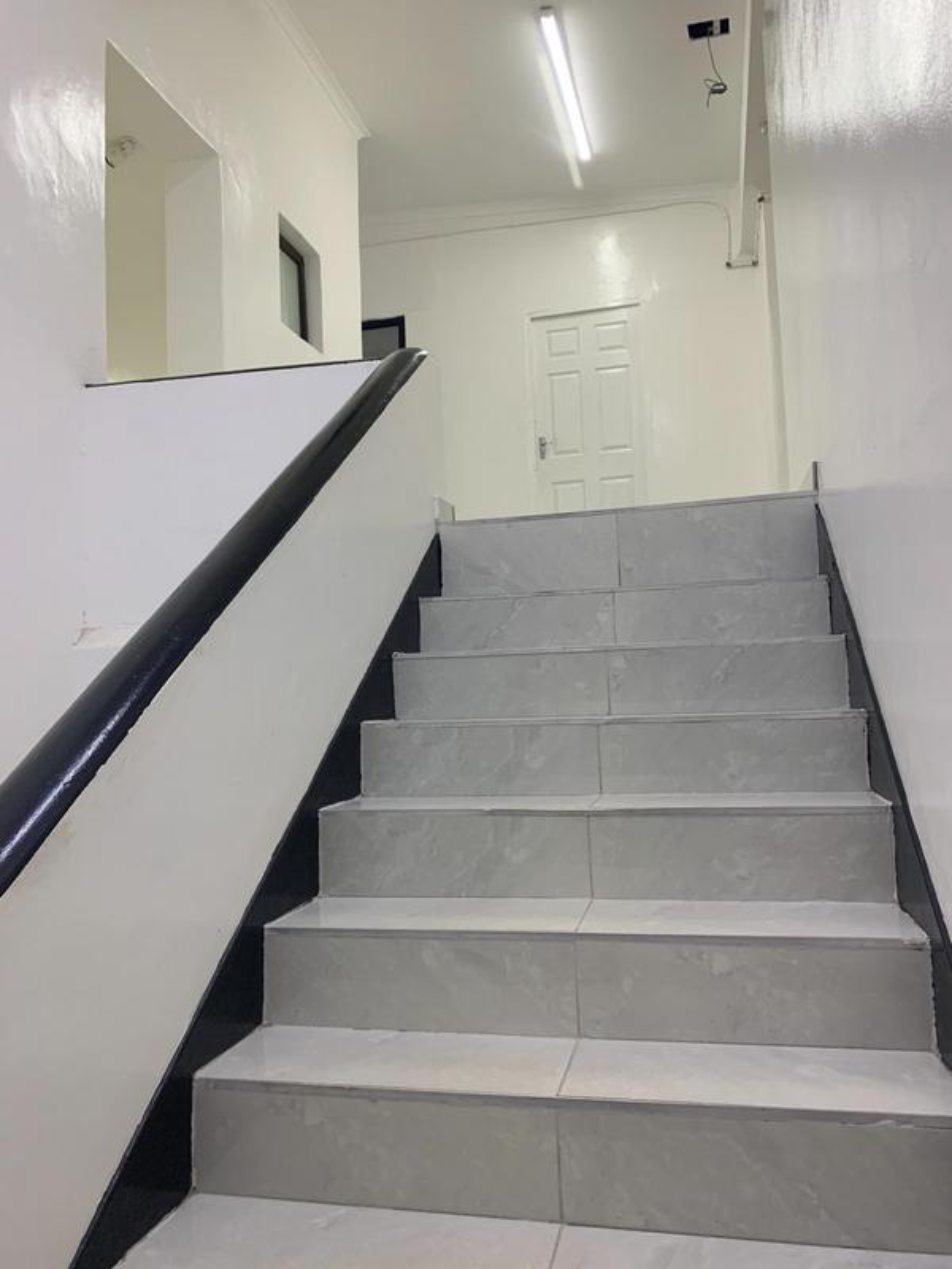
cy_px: 634
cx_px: 476
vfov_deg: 67.3
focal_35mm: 26
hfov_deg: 53.1
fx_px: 953
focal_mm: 4.25
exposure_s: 1/100
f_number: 1.8
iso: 100
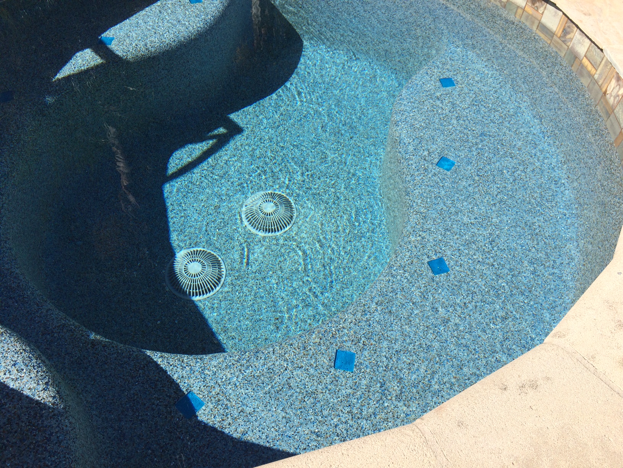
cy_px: 234
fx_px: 522
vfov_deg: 48.2
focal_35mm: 29
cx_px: 312
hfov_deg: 61.7
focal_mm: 4.15
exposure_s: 1/1709
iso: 32
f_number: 2.2
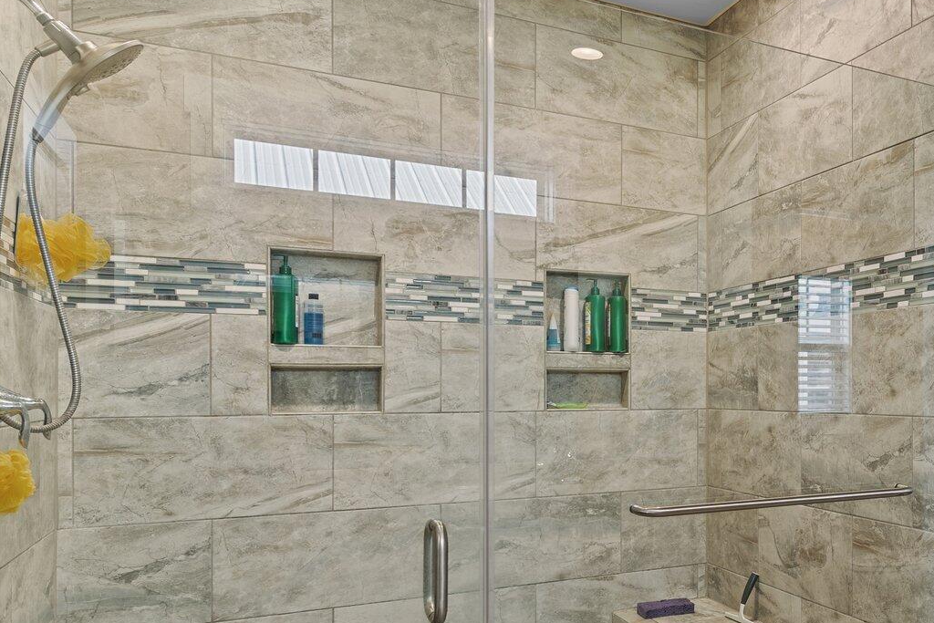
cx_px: 889
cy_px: 419
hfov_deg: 48.1
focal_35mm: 34
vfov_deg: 38.4
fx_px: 882
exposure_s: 1/2.5
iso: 160
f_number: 5
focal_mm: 17
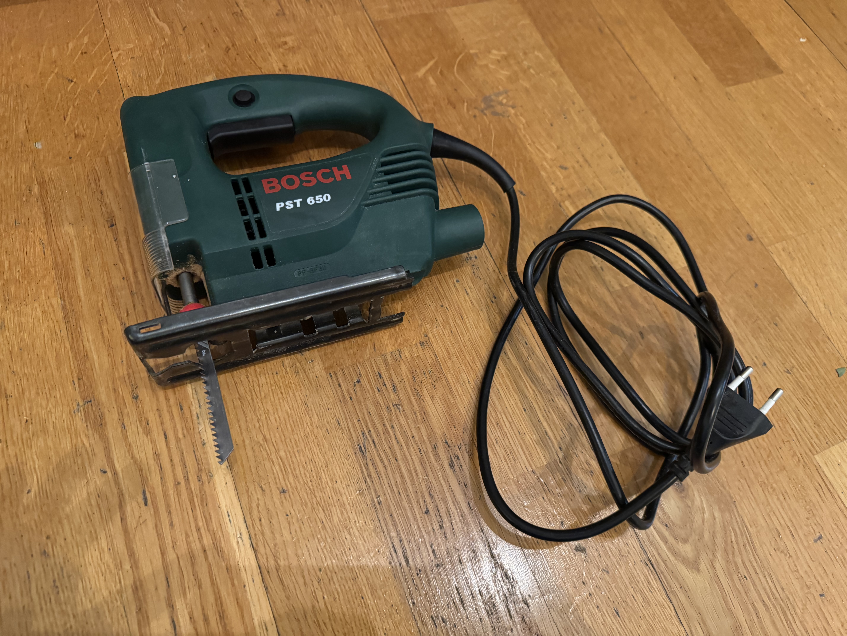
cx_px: 424
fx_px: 587
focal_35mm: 24
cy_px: 318
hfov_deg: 71.6
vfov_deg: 56.8
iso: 800
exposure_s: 1/25
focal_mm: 6.76
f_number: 1.78
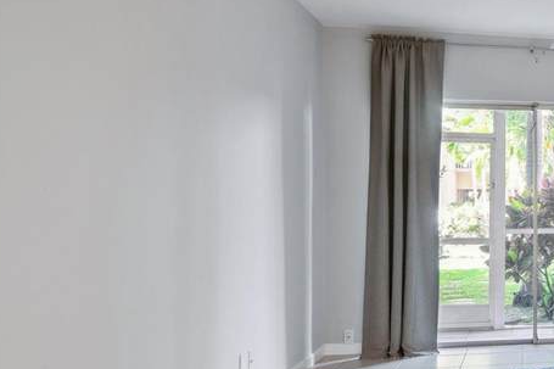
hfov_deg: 34.1
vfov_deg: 29.8
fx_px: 692
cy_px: 219
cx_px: 683
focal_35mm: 45
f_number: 8
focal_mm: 16
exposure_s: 1/13
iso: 250
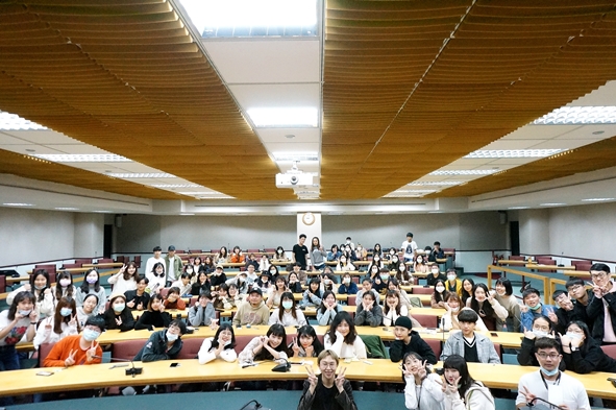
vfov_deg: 53.1
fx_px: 410
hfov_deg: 73.8
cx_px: 308
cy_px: 205
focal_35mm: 24
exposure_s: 1/160
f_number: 5.6
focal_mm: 16
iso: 6400
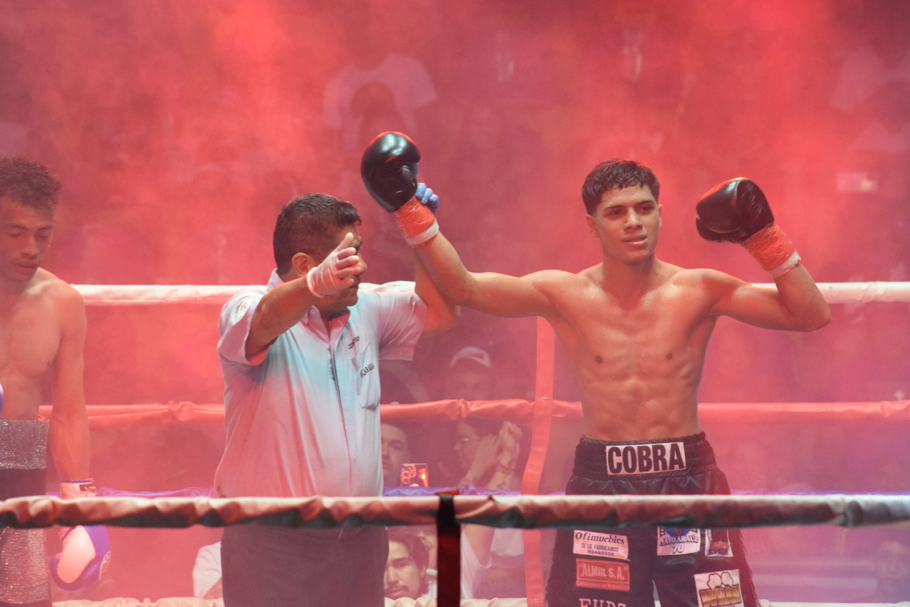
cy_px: 304
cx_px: 456
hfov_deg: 8.0
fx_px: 6471
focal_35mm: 256
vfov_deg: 5.4
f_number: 8
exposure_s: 1/200
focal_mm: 170
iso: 5000
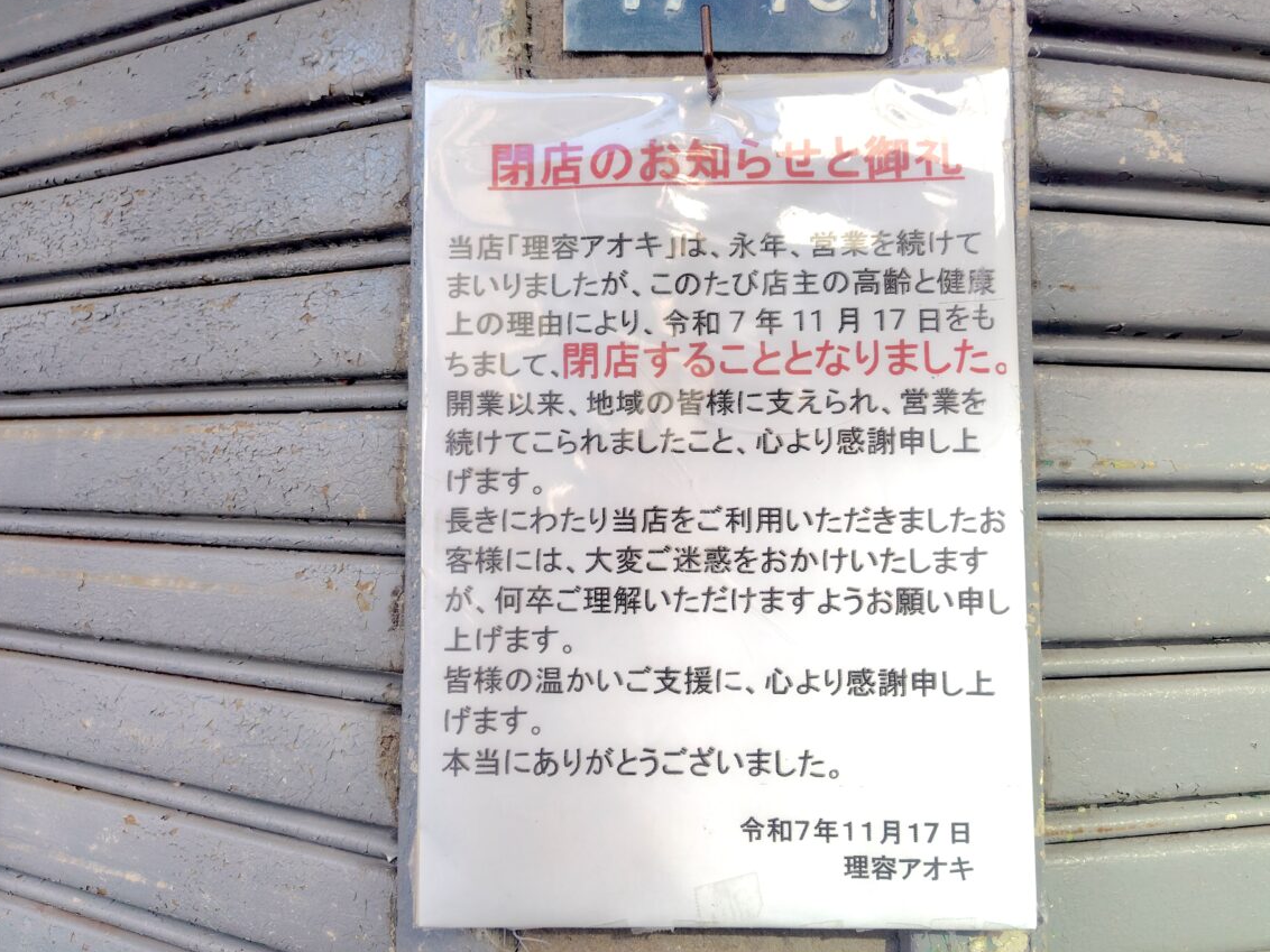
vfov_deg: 52.9
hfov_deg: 67.3
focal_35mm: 26
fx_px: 954
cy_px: 415
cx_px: 669
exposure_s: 1/332
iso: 50
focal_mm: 5.6
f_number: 1.9
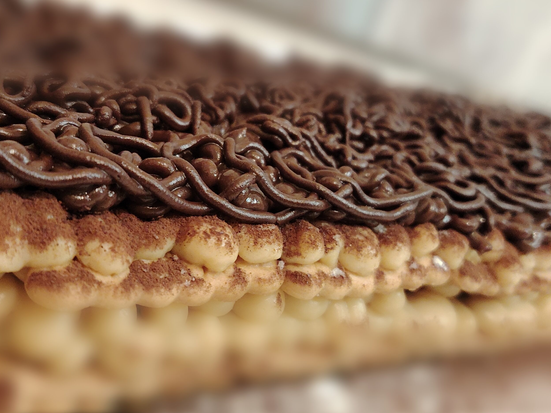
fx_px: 764
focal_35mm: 48
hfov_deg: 39.7
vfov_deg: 30.3
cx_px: 271
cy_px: 203
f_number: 0.95
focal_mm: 5.25
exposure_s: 1/24
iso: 888
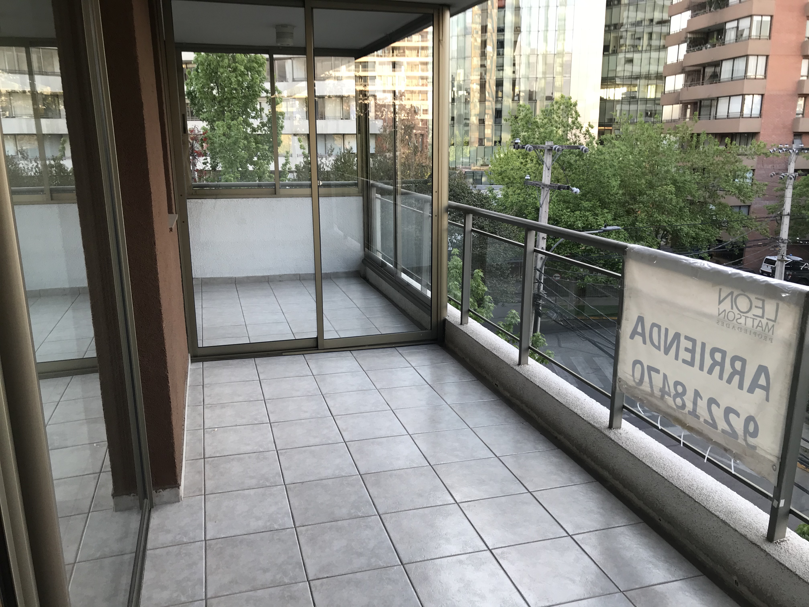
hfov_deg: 63.4
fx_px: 654
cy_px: 304
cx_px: 404
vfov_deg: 49.7
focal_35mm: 28
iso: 20
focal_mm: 3.99
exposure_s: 1/100
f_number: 1.8
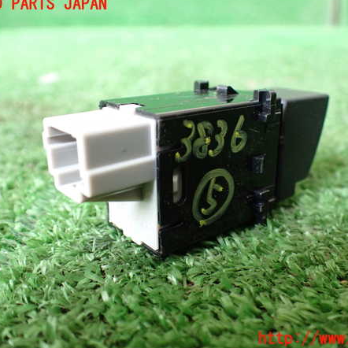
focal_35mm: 36
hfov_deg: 45.9
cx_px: 200
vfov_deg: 46.0
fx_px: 409
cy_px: 172
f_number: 2.3
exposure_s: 1/125
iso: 640
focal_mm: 5.4
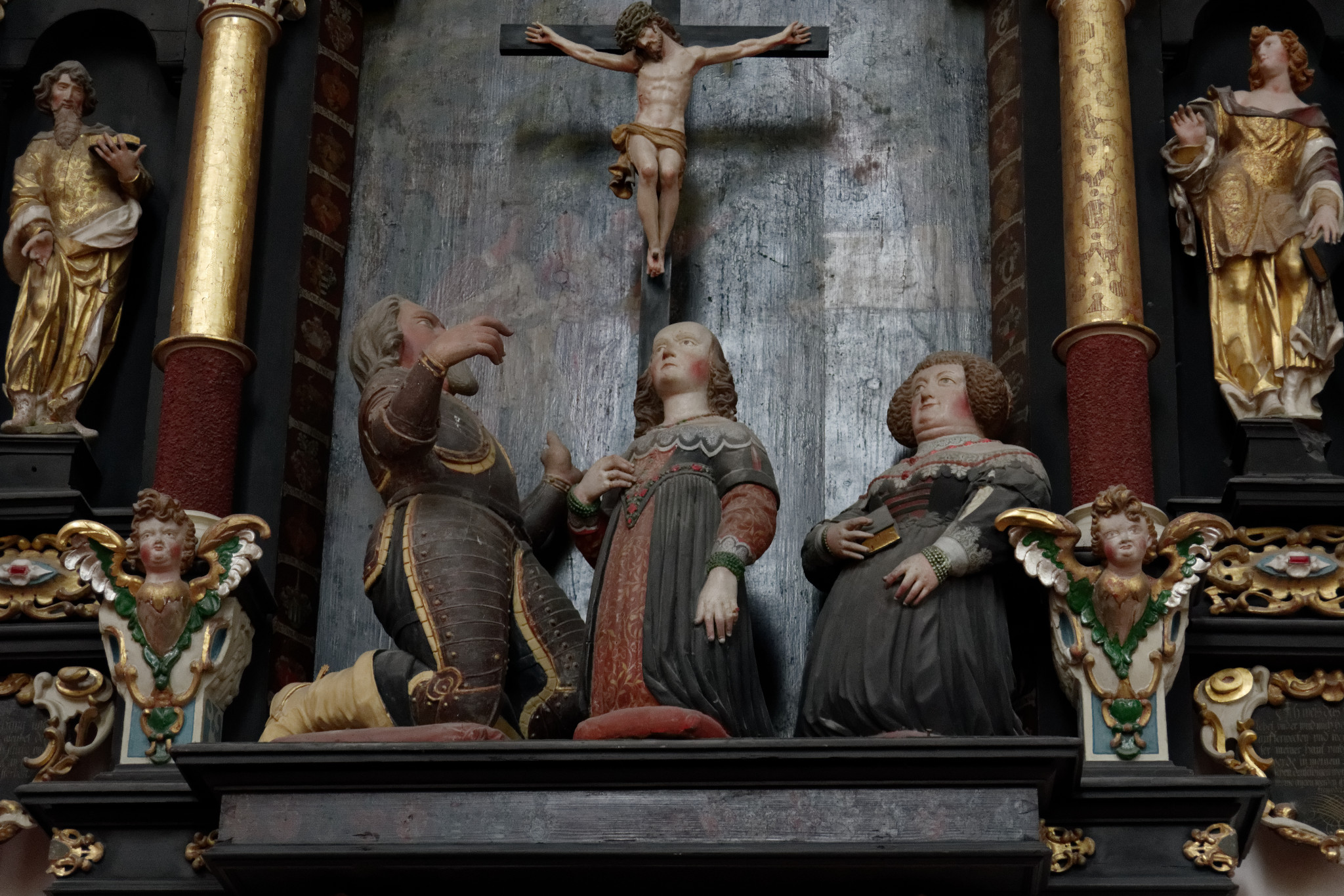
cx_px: 672
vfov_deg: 17.3
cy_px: 448
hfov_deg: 25.7
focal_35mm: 79
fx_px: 2949
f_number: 4.5
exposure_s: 1/50
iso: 3200
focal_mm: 53
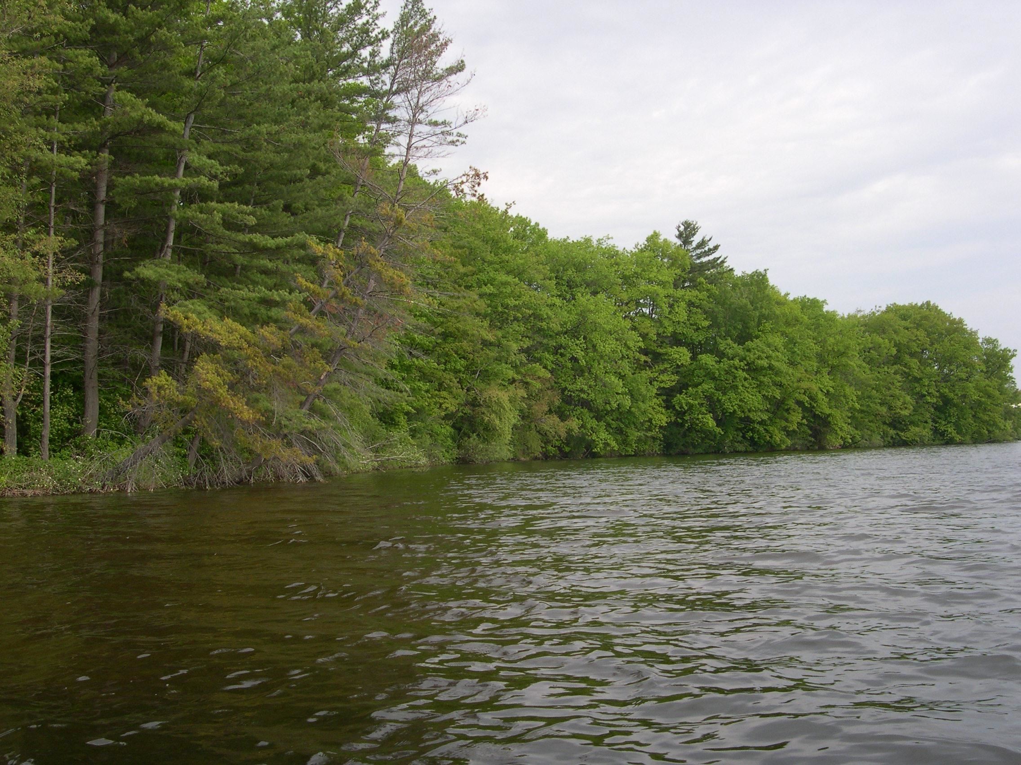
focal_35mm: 38
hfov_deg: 49.0
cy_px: 382
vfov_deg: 37.7
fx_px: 1121
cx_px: 510
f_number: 7.6
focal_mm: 8
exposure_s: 1/98.2
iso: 100
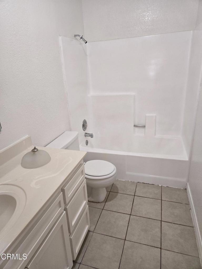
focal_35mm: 23
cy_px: 134
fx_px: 179
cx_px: 101
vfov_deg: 73.9
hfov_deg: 58.9
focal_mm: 5.4
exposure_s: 1/120
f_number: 1.8
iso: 320
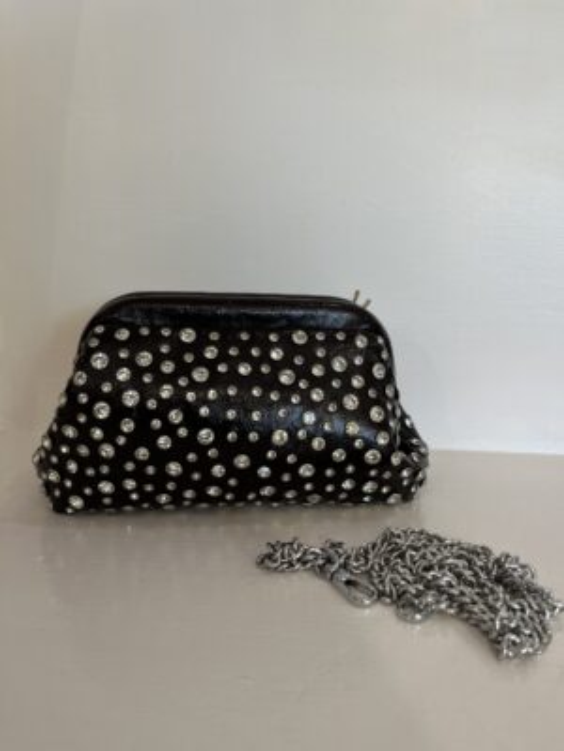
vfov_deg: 67.3
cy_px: 376
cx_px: 282
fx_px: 565
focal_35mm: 26
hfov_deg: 53.1
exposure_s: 1/132
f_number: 1.6
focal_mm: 5.1
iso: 32
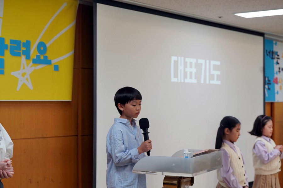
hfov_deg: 28.8
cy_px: 94
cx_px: 142
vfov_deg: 19.5
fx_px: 550
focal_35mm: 70
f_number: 4
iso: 500
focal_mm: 70
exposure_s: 1/160
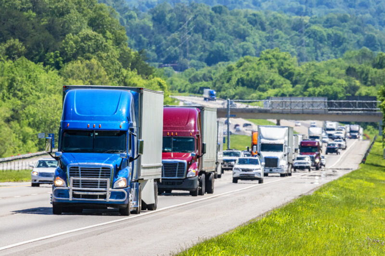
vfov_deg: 2.3
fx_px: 6411
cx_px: 192
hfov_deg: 3.4
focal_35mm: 600
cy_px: 128
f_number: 16
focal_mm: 600
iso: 3200
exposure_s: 1/2000
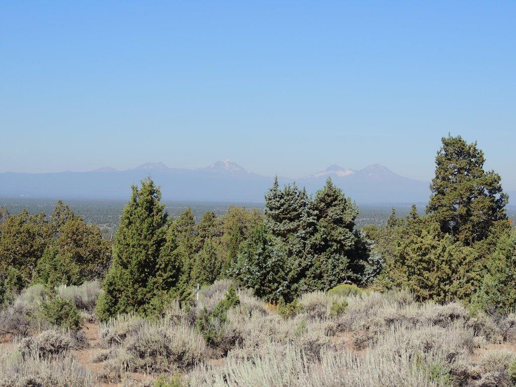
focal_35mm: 85
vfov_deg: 17.4
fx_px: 1267
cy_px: 194
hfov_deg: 23.0
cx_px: 258
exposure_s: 1/1000
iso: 100
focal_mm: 15.1
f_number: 4
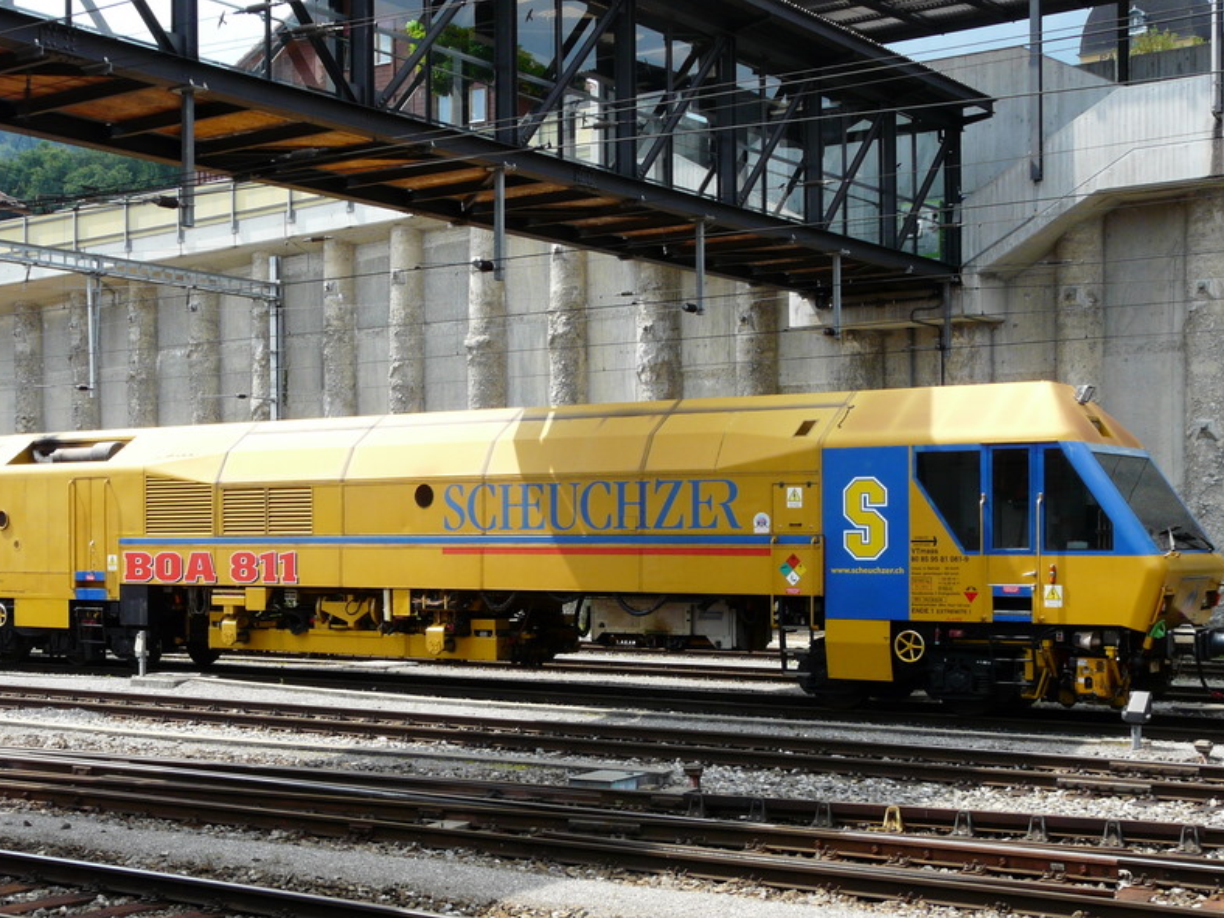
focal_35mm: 52
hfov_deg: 36.8
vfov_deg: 28.0
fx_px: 1839
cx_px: 579
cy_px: 545
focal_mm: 6.7
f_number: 5.6
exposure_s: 1/250
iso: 100
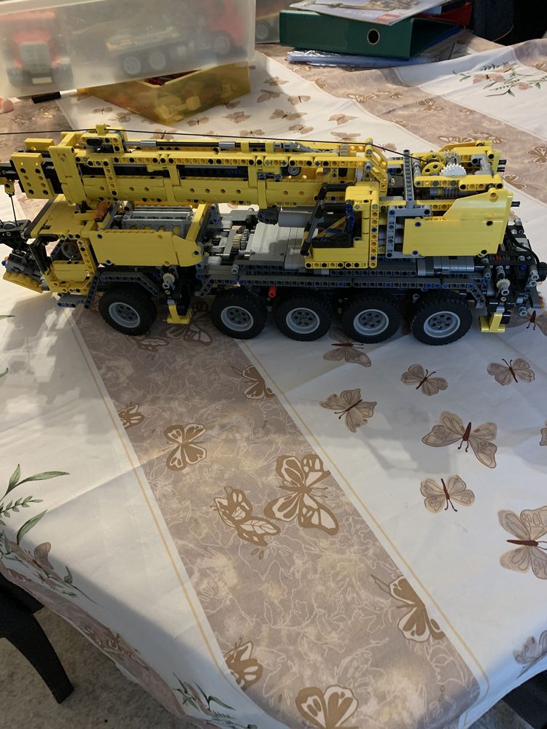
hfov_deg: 53.1
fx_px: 548
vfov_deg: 67.3
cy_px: 364
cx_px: 274
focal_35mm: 26
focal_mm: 4.25
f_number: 1.8
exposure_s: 1/25
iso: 500
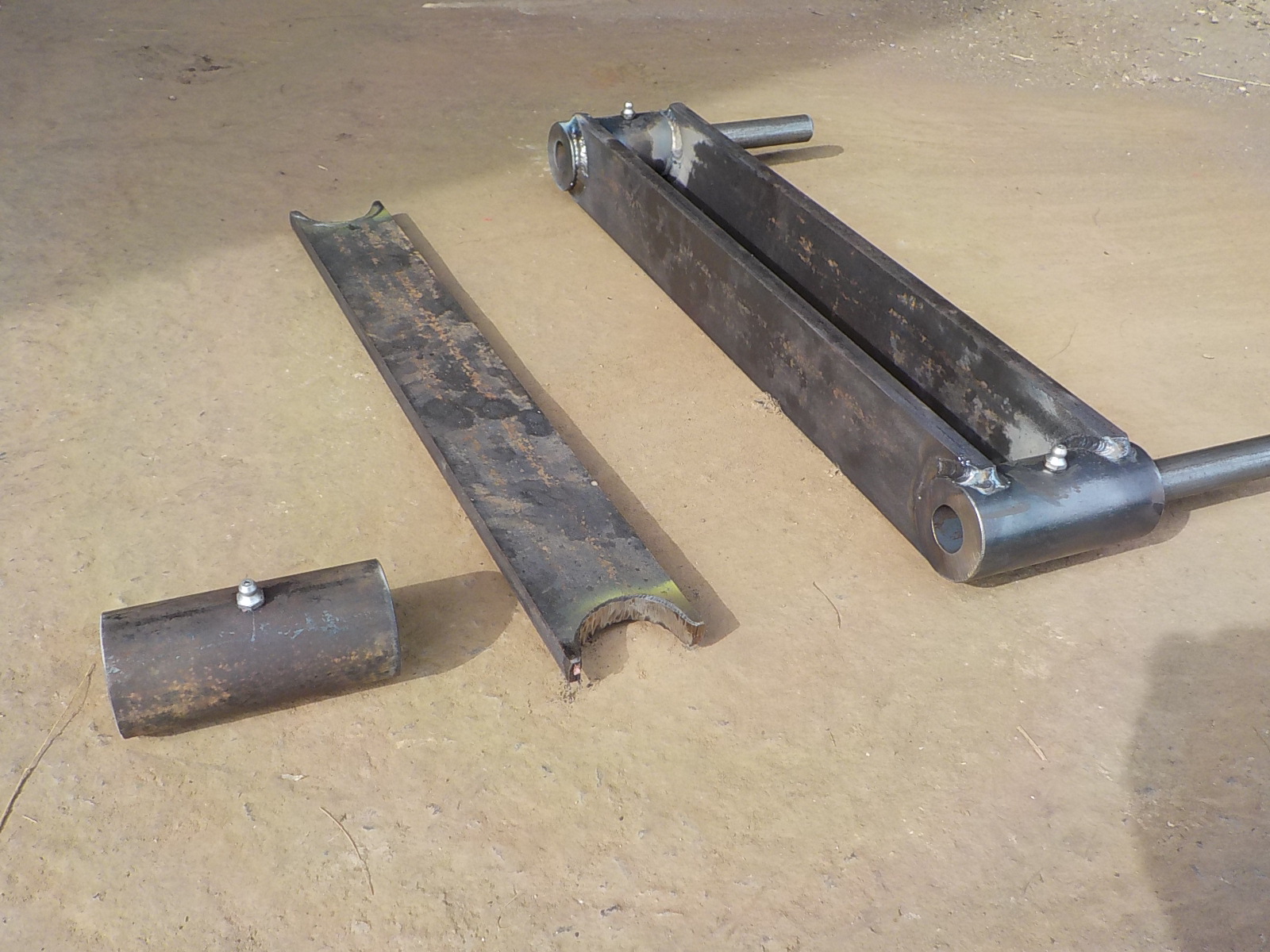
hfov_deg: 60.0
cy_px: 476
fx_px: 1101
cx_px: 635
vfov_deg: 46.8
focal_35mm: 30
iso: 125
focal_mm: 4.1
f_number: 3.3
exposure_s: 1/320
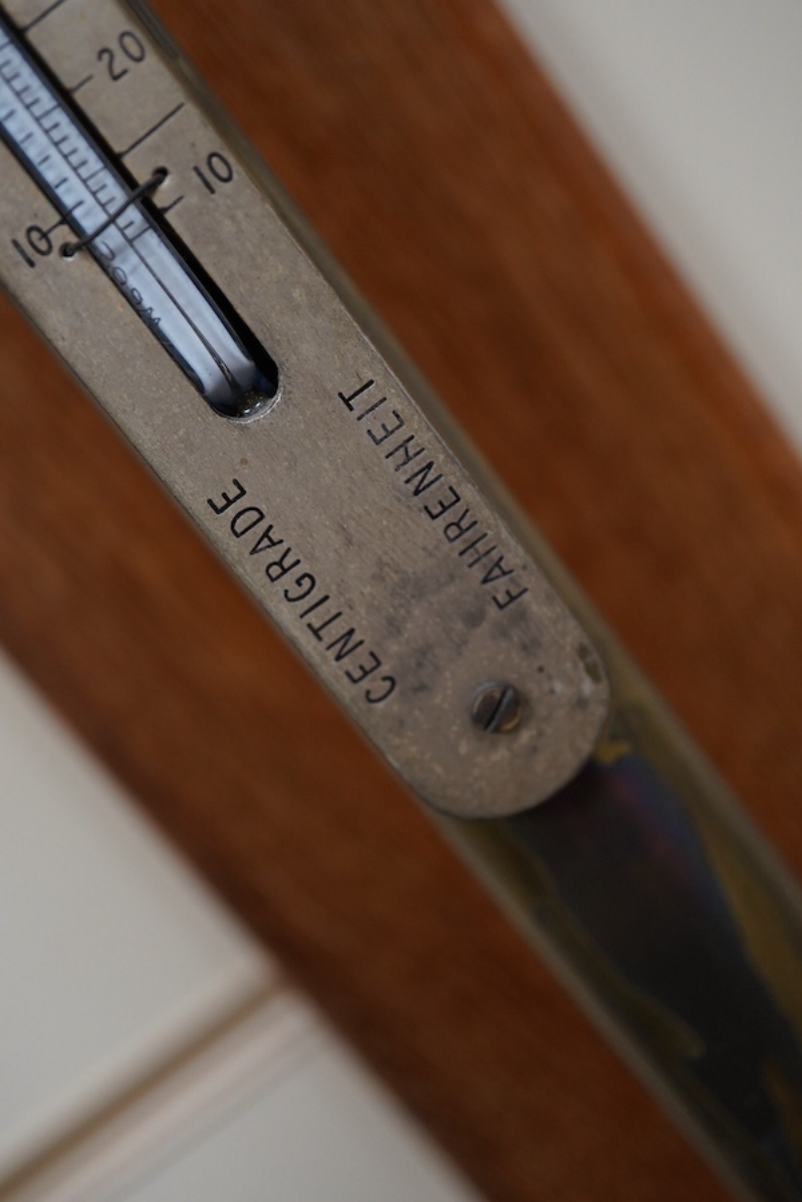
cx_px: 401
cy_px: 601
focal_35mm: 45
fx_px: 1504
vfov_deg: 43.6
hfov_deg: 29.9
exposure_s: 1/125
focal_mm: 30
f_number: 3.5
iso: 1250
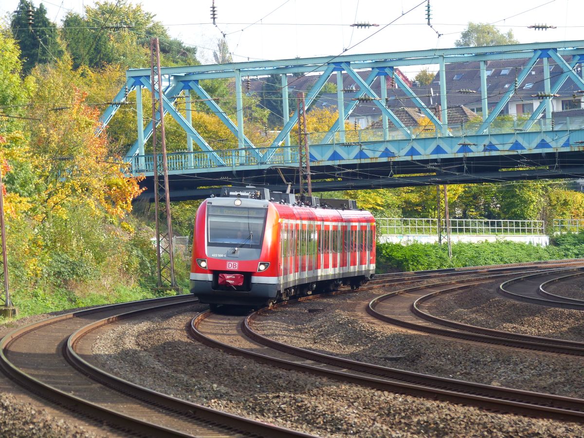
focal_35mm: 279
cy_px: 219
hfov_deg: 7.1
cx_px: 292
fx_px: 4707
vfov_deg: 5.3
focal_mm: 50.2
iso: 100
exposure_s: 1/500
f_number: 2.8
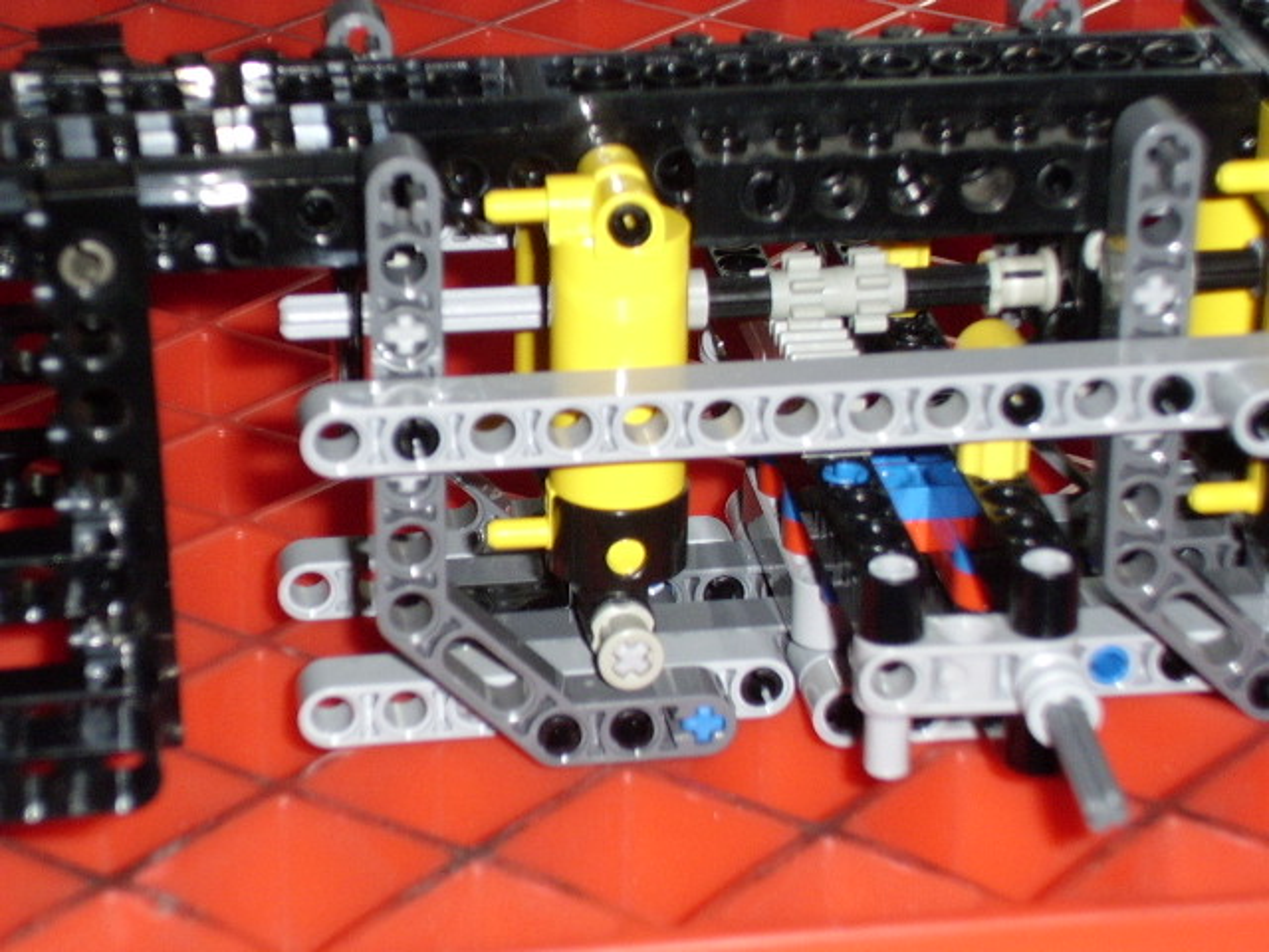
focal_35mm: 91
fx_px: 3336
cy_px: 476
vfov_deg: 16.2
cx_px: 634
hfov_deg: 21.5
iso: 259
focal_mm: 17.4
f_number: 5
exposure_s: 1/60
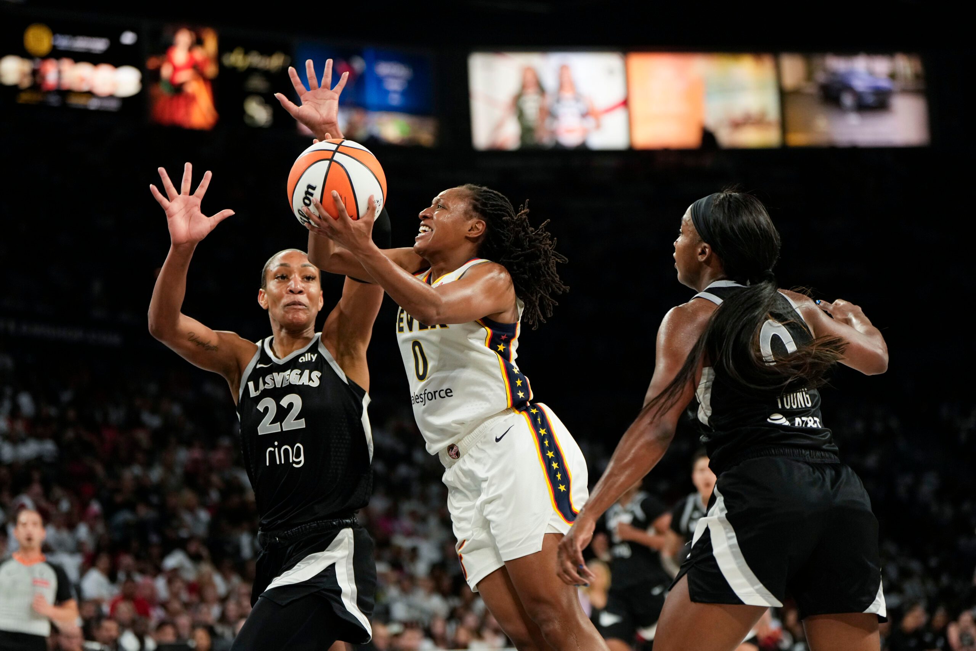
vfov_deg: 13.0
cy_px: 326
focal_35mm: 105
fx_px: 2847
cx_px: 488
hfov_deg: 19.5
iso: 2500
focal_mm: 105
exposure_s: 1/1600
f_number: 2.8
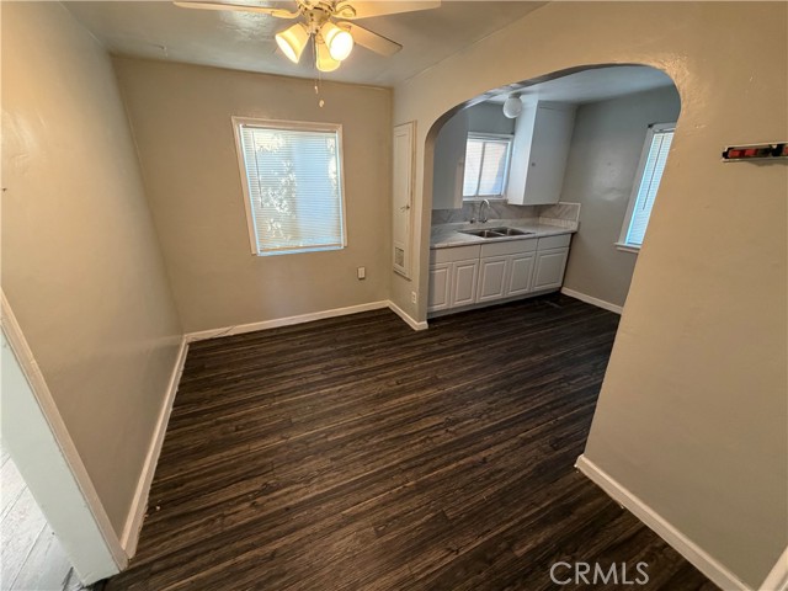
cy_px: 296
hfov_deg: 102.1
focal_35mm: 14
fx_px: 319
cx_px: 394
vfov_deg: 85.7
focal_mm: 2.22
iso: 320
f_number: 2.2
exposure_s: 1/82
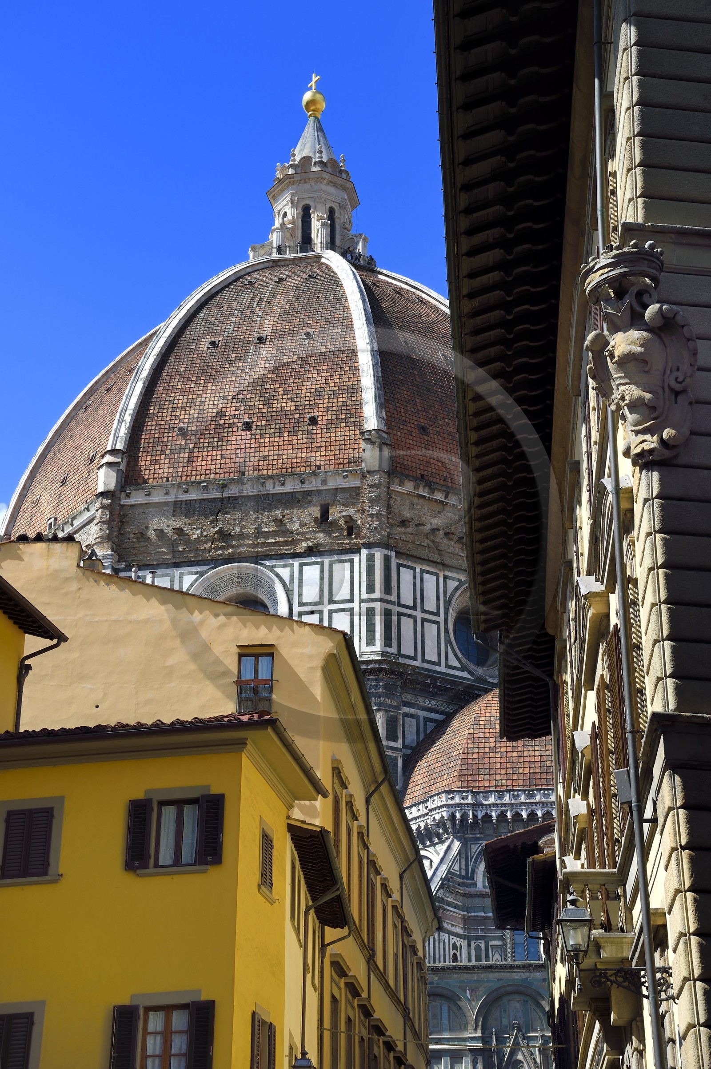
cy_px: 534
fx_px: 1779
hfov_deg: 22.6
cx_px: 356
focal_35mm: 60
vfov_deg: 33.4
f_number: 9
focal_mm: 60
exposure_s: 1/320
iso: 200
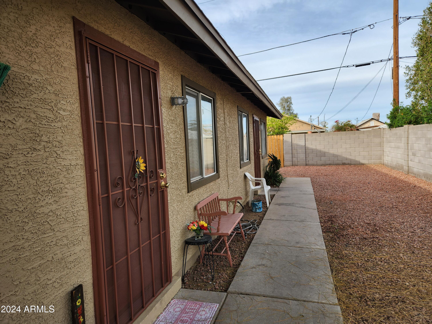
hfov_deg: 73.9
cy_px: 162
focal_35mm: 23
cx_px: 216
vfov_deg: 58.9
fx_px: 287
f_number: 1.8
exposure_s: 1/545
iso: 20
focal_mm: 5.4
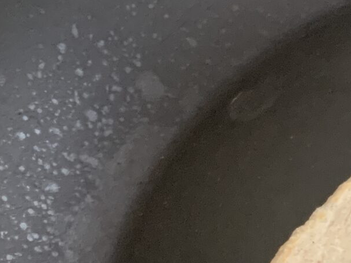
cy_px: 305
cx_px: 580
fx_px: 1116
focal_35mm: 110
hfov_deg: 15.9
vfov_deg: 13.2
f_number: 1.8
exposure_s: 1/60
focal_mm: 4.25
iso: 250
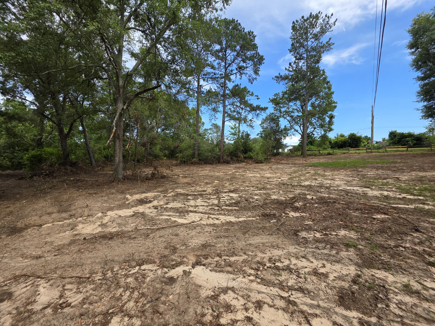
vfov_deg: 89.9
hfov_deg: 106.2
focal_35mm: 13
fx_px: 163
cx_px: 218
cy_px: 163
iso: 40
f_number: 1.9
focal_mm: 2.2
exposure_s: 1/871
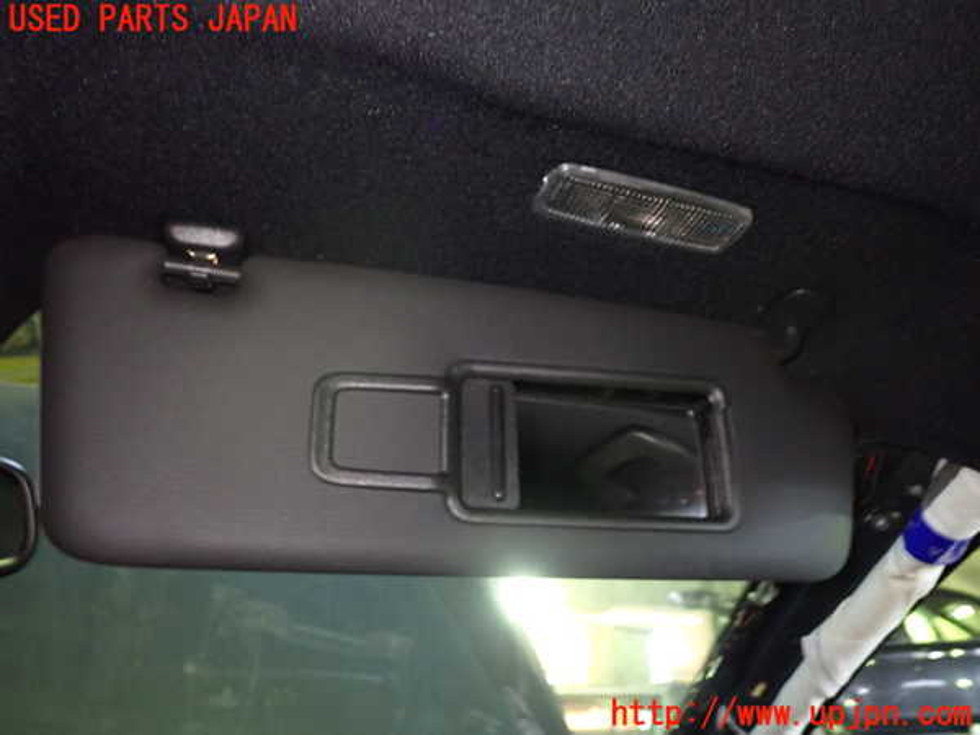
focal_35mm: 30
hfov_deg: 60.0
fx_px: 849
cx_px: 490
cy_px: 368
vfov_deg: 46.8
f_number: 2.3
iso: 800
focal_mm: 5.4
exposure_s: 1/13
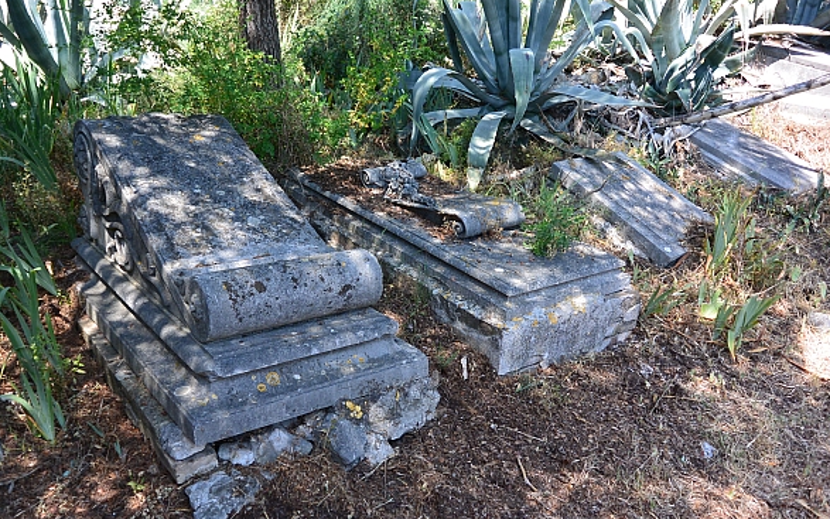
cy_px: 281
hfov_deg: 62.9
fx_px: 679
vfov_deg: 41.8
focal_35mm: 30
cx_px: 407
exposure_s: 1/250
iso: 160
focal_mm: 10
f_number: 4
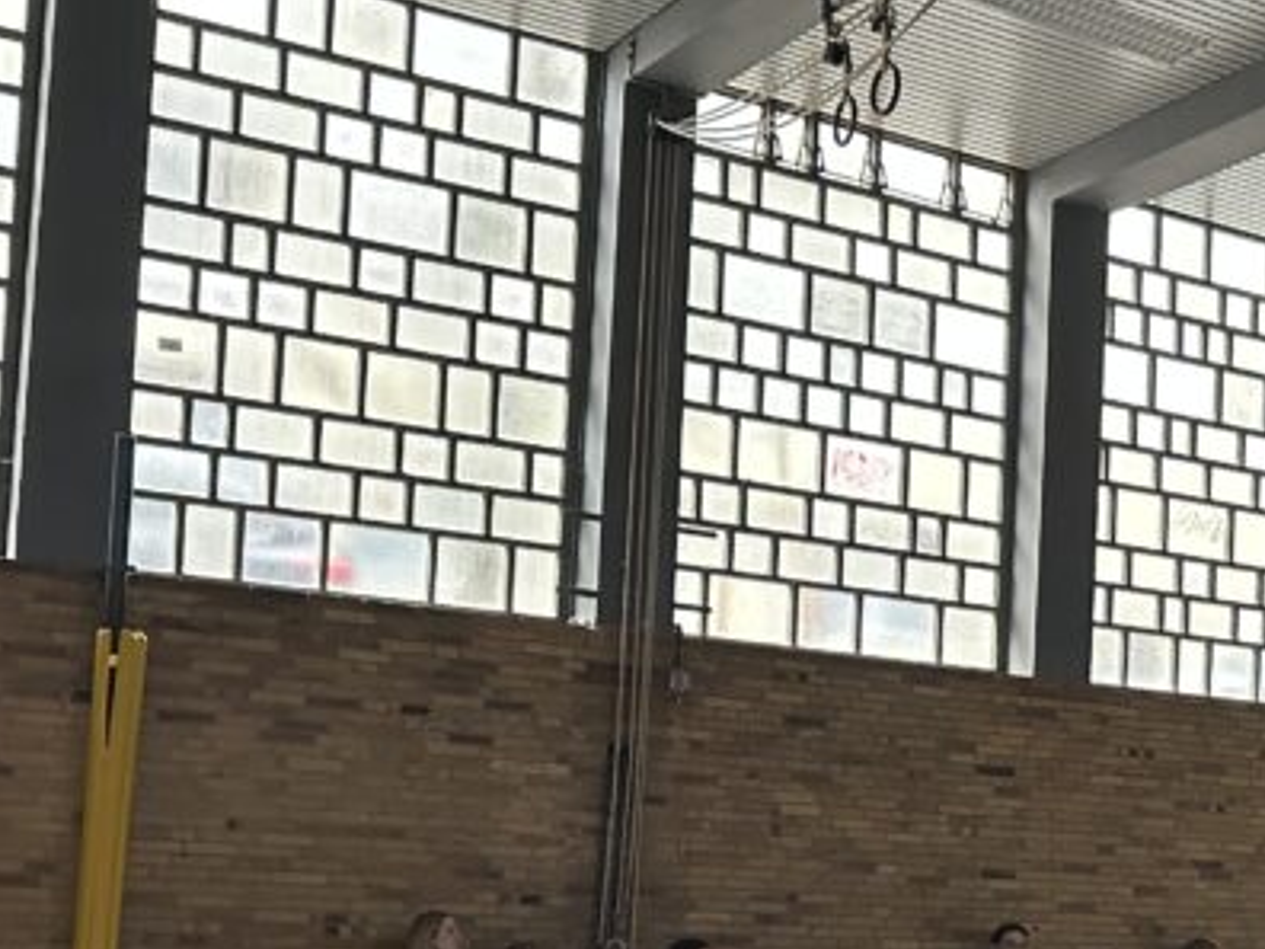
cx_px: 1450
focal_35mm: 62
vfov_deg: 23.2
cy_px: 812
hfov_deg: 27.9
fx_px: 2266
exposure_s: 1/60
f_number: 1.78
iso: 640
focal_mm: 6.86
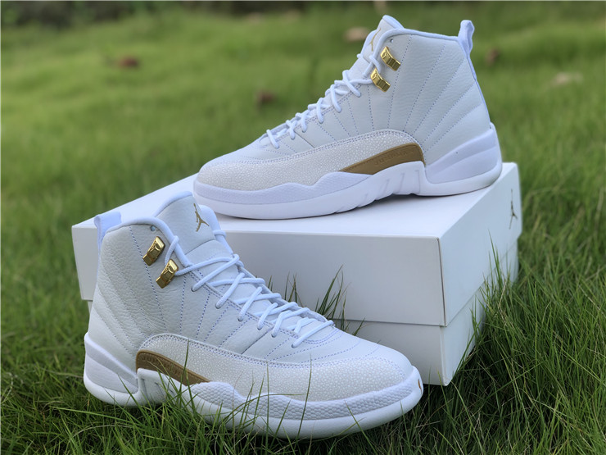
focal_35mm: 52
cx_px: 303
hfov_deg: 36.8
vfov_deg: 28.0
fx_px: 910
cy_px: 228
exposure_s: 1/223
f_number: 2.4
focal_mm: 6
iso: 16
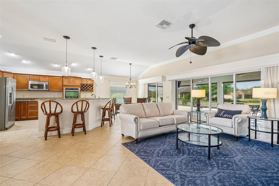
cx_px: 140
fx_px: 124
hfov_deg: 96.7
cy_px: 93
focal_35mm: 16
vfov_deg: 73.7
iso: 400
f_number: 8
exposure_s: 1/15
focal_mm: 16
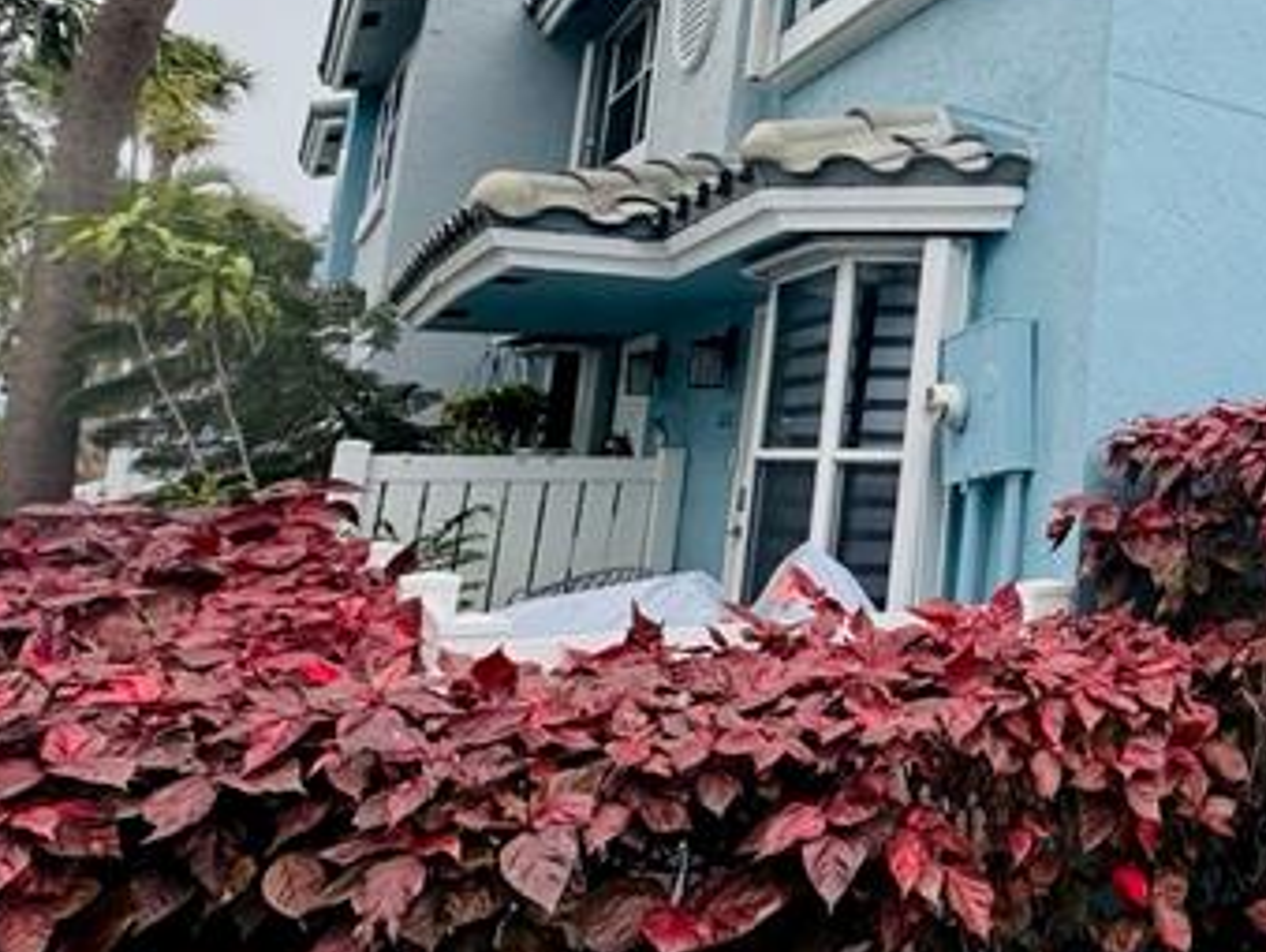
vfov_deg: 42.2
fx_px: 1208
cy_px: 284
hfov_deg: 41.0
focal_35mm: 33
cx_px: 1471
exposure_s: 1/312
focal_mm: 2.22
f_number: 2.2
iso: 40
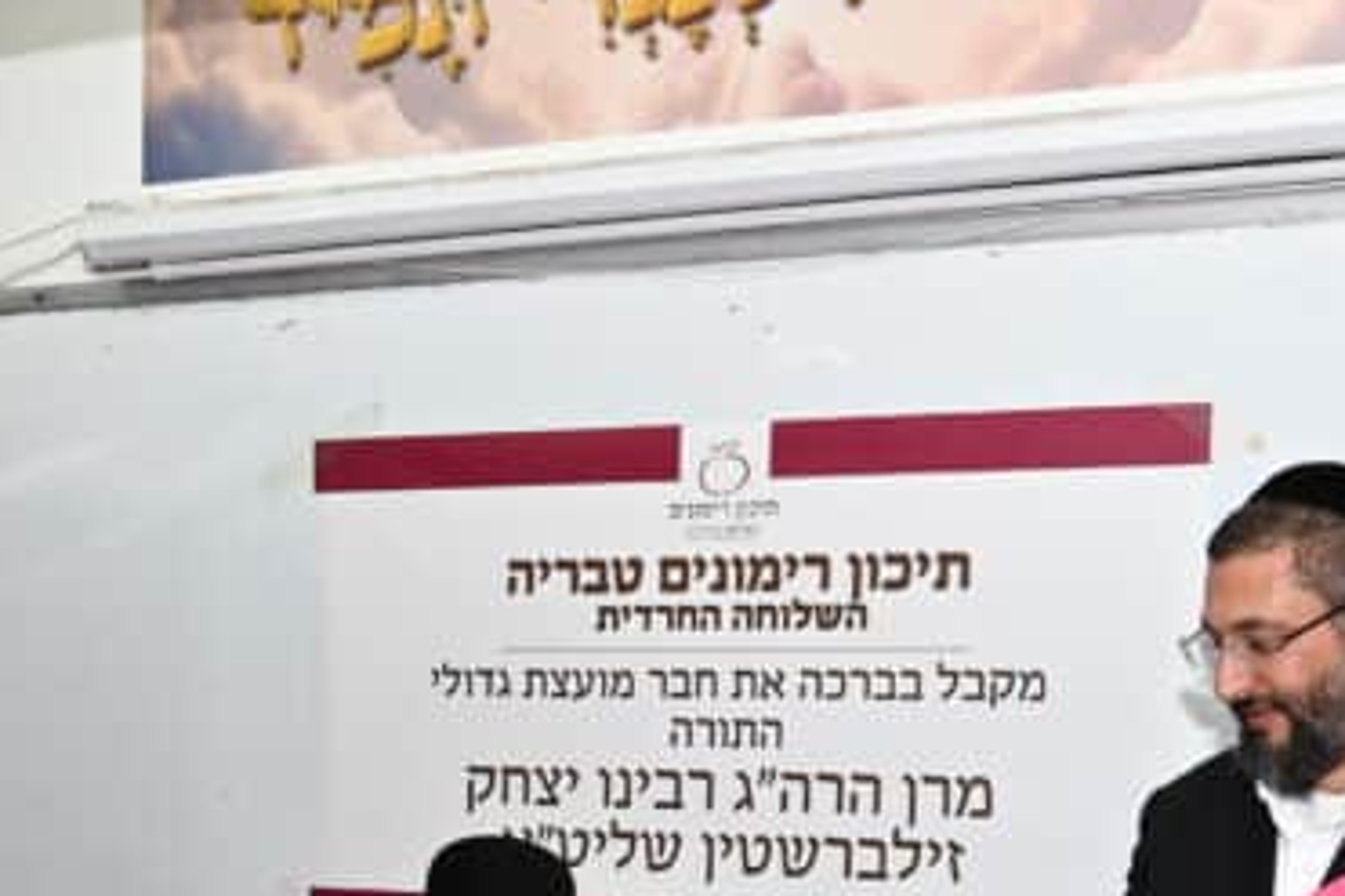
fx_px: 2166
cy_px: 916
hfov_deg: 34.0
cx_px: 953
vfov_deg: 22.4
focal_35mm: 58
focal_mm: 14
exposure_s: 1/125
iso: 200
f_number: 4
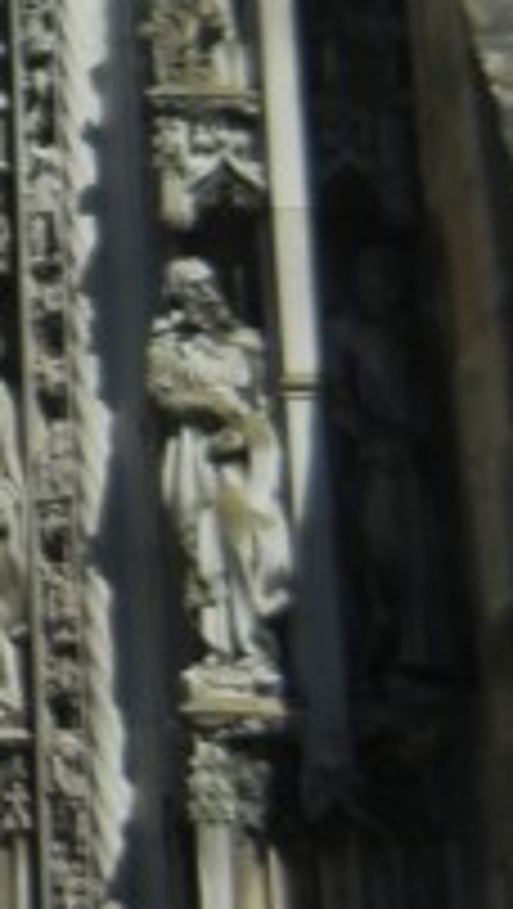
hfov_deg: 9.1
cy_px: -176
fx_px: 2991
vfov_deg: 16.6
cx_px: -576
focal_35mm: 124
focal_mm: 5.4
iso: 160
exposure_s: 1/764
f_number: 7
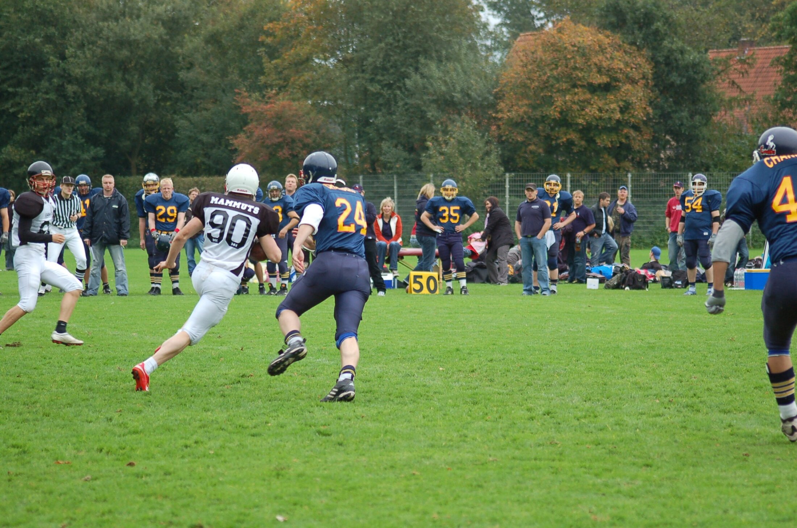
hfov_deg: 12.5
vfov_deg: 8.3
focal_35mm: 165
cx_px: 398
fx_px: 3646
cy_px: 264
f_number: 4.2
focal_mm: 110
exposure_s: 1/640
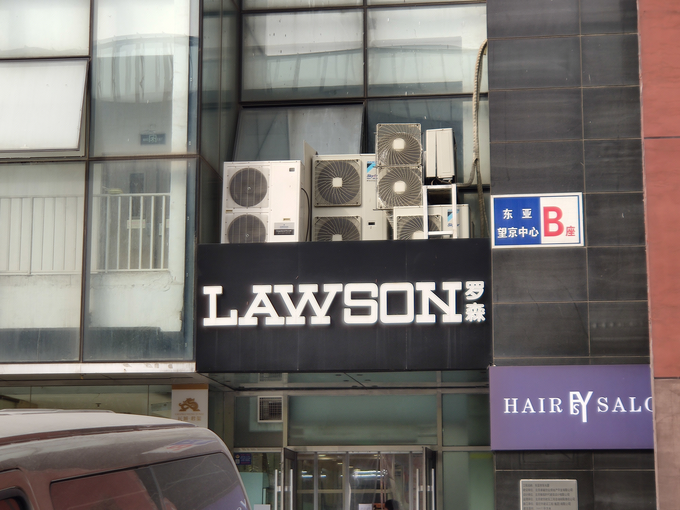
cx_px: 340
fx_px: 1513
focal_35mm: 77
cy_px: 255
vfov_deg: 19.1
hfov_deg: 25.3
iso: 100
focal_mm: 6.22
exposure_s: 1/384
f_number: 2.2
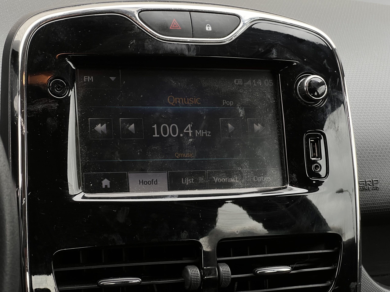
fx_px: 868
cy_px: 146
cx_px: 195
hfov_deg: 25.3
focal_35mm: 77
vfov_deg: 19.1
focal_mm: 9
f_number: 2.8
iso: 80
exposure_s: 1/99
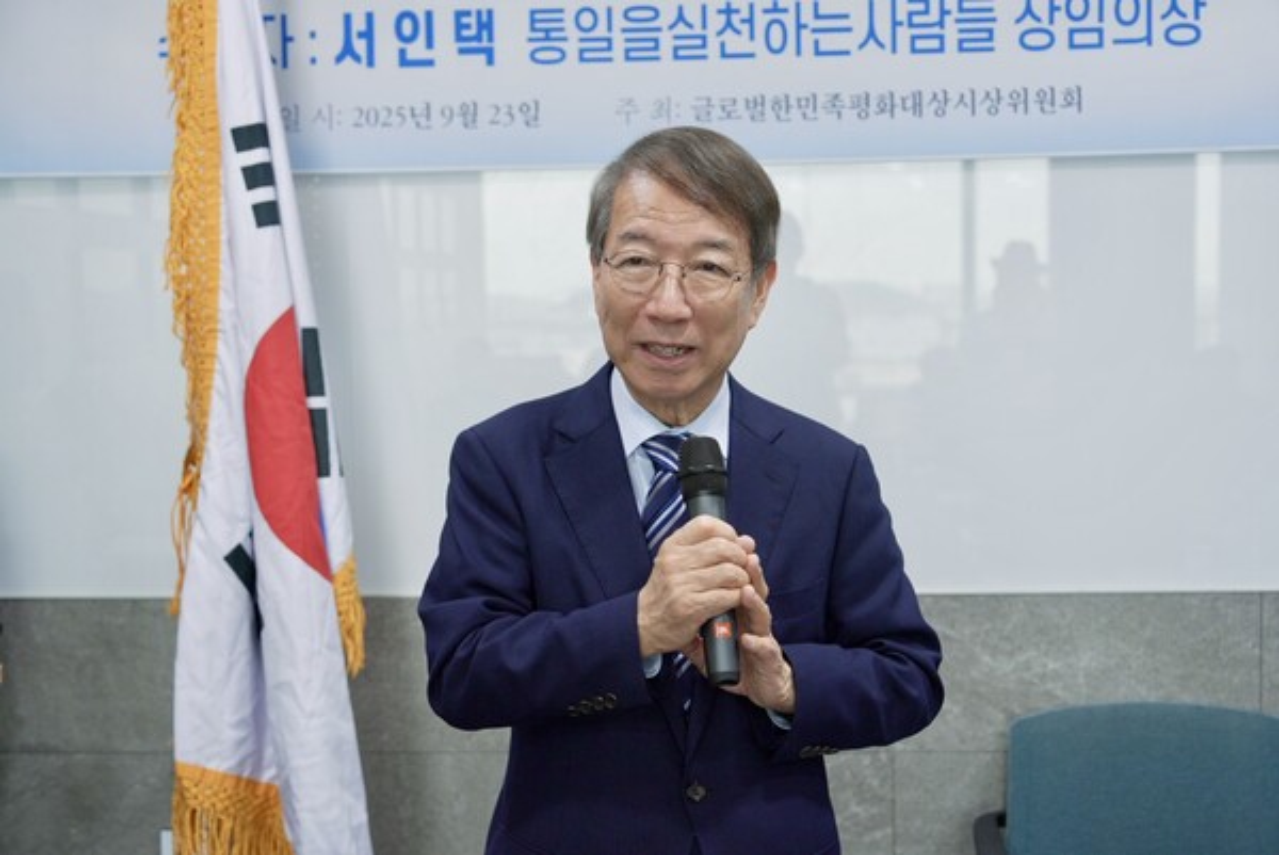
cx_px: 640
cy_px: 428
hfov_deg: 36.2
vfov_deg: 24.7
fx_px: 1955
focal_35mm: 55
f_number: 5
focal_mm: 55
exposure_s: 1/60
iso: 800
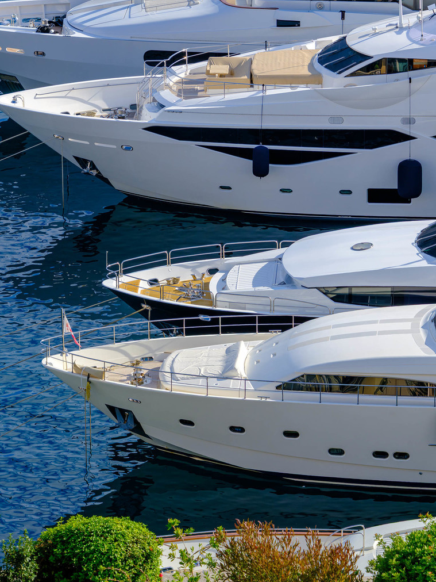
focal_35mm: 234
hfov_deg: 6.3
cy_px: 193
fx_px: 3930
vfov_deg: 8.5
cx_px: 312
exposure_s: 1/200
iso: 320
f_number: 11
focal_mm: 140.2
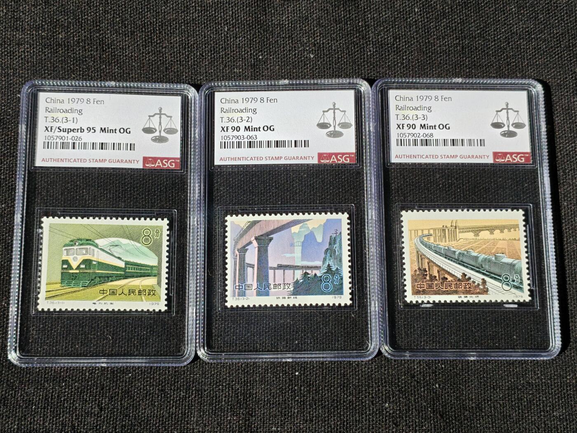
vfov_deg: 24.4
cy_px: 216
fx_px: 1000
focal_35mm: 60
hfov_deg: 32.2
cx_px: 288
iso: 50
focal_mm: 4.94
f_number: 1.5
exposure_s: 1/2315
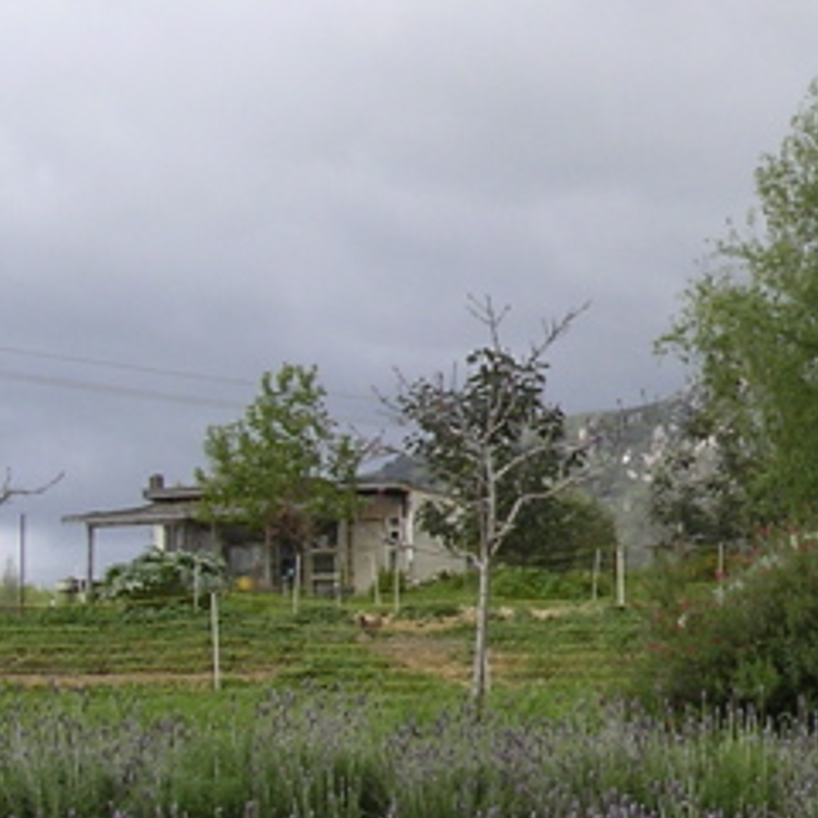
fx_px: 2994
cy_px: 317
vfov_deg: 15.5
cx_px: 1063
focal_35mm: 112
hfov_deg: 14.9
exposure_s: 1/213
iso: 100
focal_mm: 5.8
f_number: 5.6
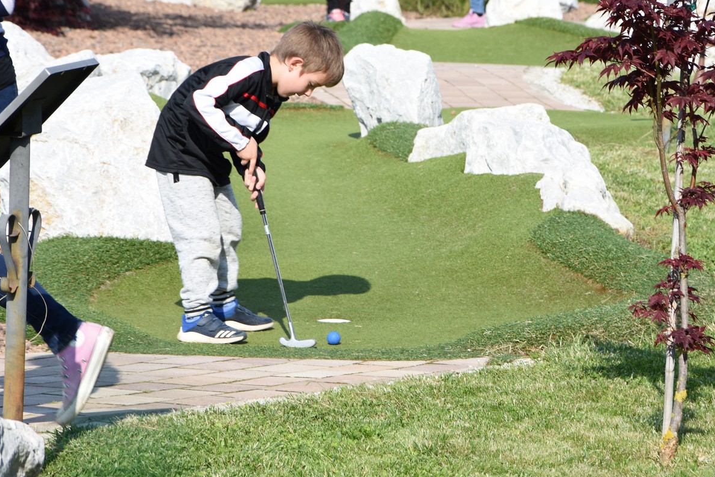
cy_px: 182
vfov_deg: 6.9
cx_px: 428
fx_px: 3965
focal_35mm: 200
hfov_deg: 10.3
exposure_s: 1/200
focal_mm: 105
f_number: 9
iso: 100
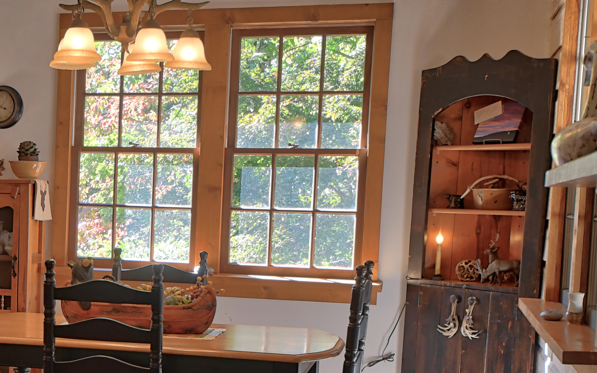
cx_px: 52
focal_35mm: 72
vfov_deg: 17.9
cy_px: 305
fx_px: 1171
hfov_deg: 27.5
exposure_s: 1/60
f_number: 4.5
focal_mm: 24
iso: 640
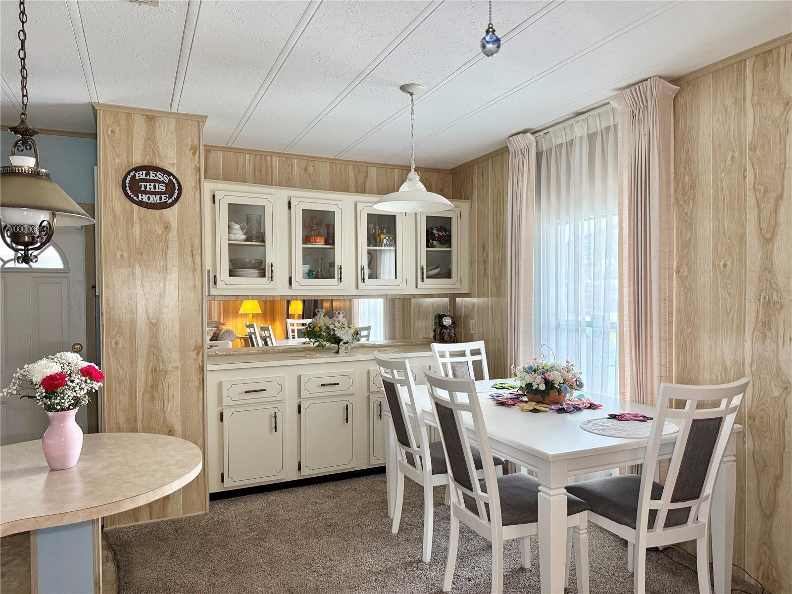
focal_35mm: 24
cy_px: 297
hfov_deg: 71.6
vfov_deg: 56.8
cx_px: 396
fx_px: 549
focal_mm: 6.76
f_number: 1.78
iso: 250
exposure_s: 1/120
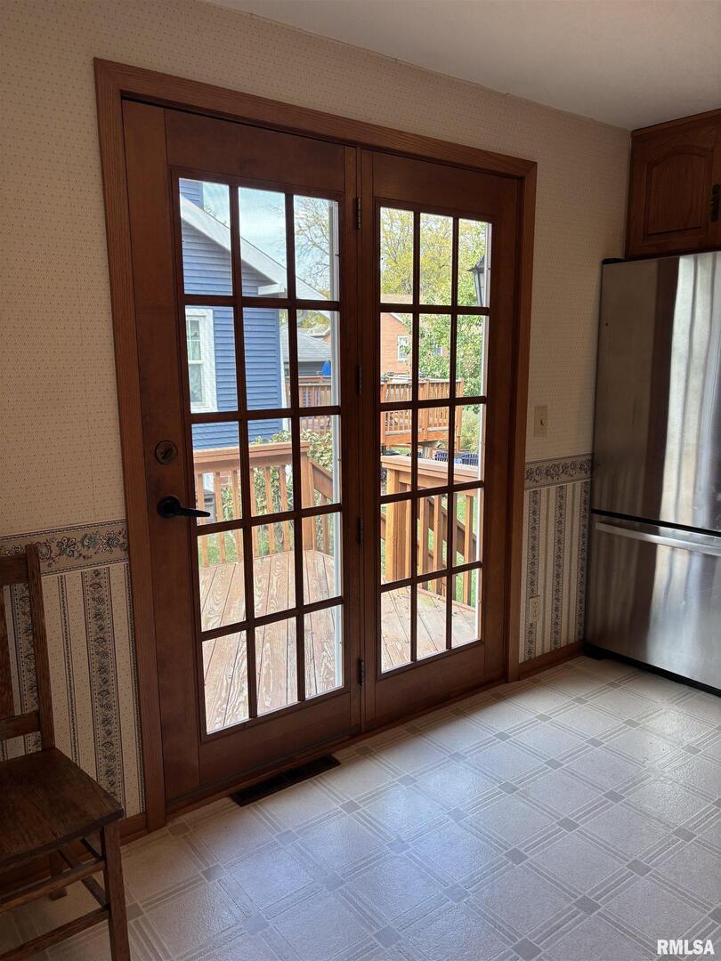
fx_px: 722
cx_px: 360
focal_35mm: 26
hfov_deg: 53.1
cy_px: 480
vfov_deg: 67.3
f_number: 1.6
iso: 50
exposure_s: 1/120
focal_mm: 5.96
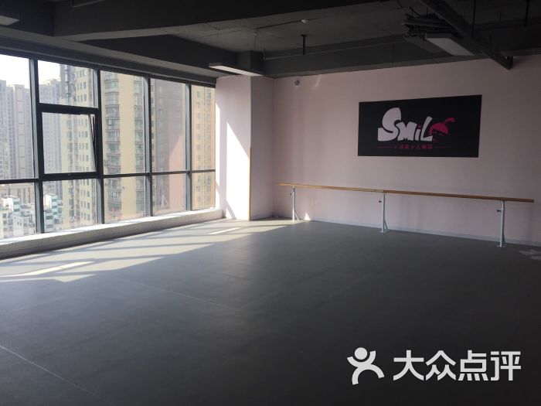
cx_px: 270
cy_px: 203
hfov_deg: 61.7
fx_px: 453
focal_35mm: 29
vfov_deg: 48.2
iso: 32
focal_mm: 4.15
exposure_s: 1/291
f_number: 2.2
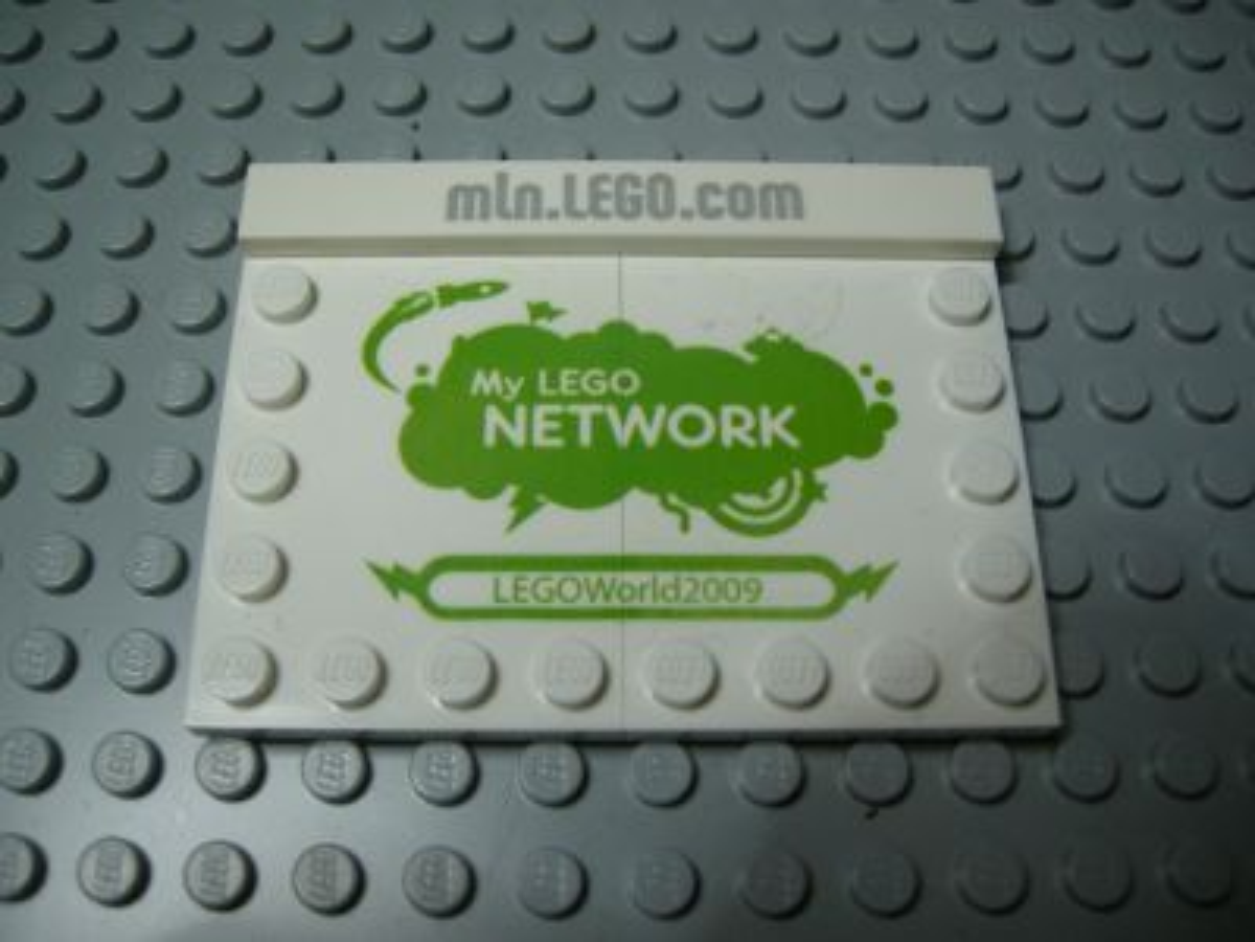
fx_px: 1305
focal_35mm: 36
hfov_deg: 51.4
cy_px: 471
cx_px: 628
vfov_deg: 39.7
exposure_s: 1/60
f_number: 2.7
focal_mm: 7.5
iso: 187
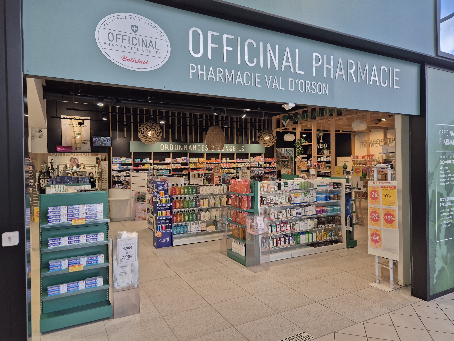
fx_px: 302
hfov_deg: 73.9
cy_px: 170
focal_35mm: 23
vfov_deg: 58.9
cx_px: 227
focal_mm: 5.4
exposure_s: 1/100
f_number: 1.8
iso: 25
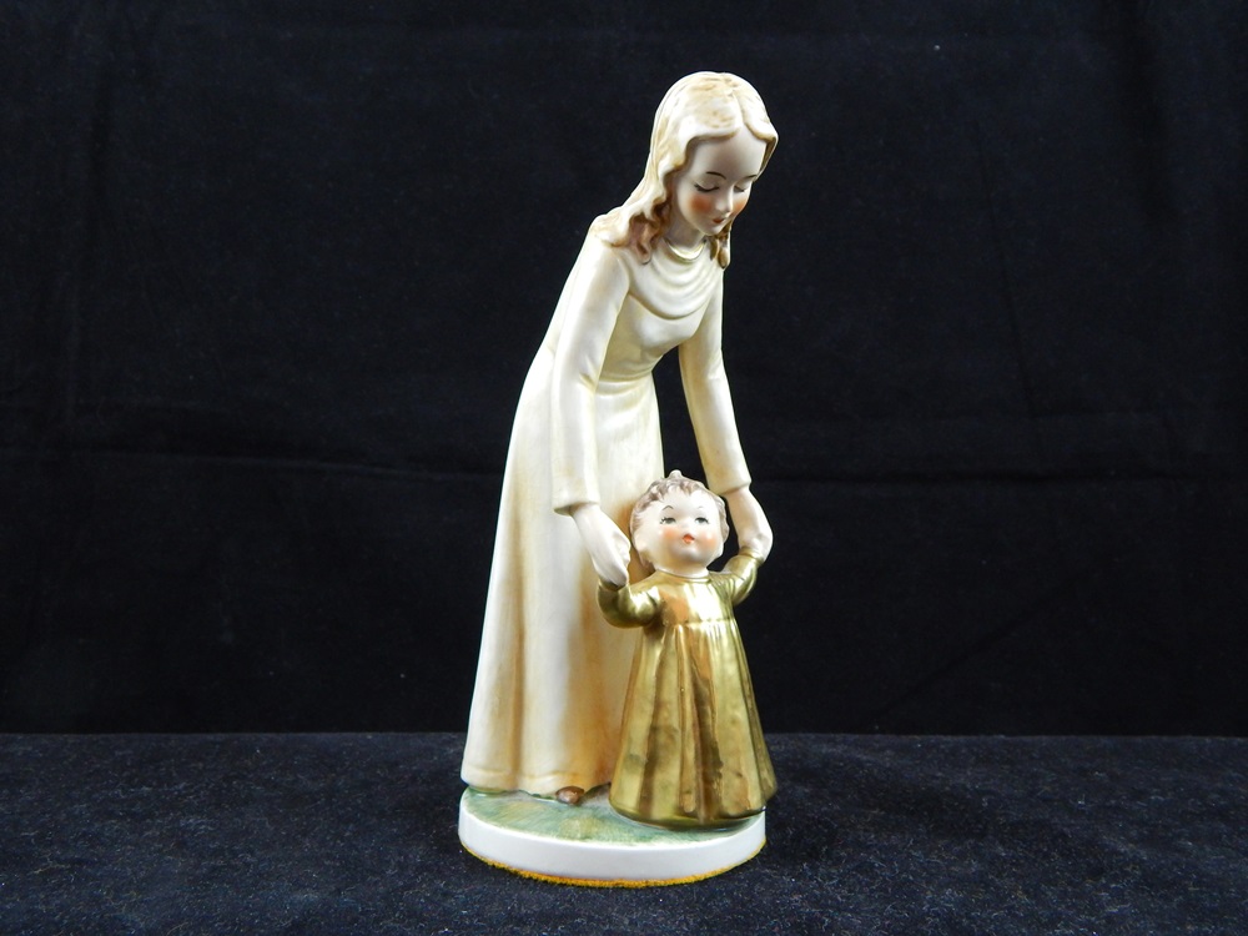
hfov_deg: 58.4
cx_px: 624
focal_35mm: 31
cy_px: 468
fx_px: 1118
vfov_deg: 45.4
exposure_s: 1/30
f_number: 3.2
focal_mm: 5.6
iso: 400
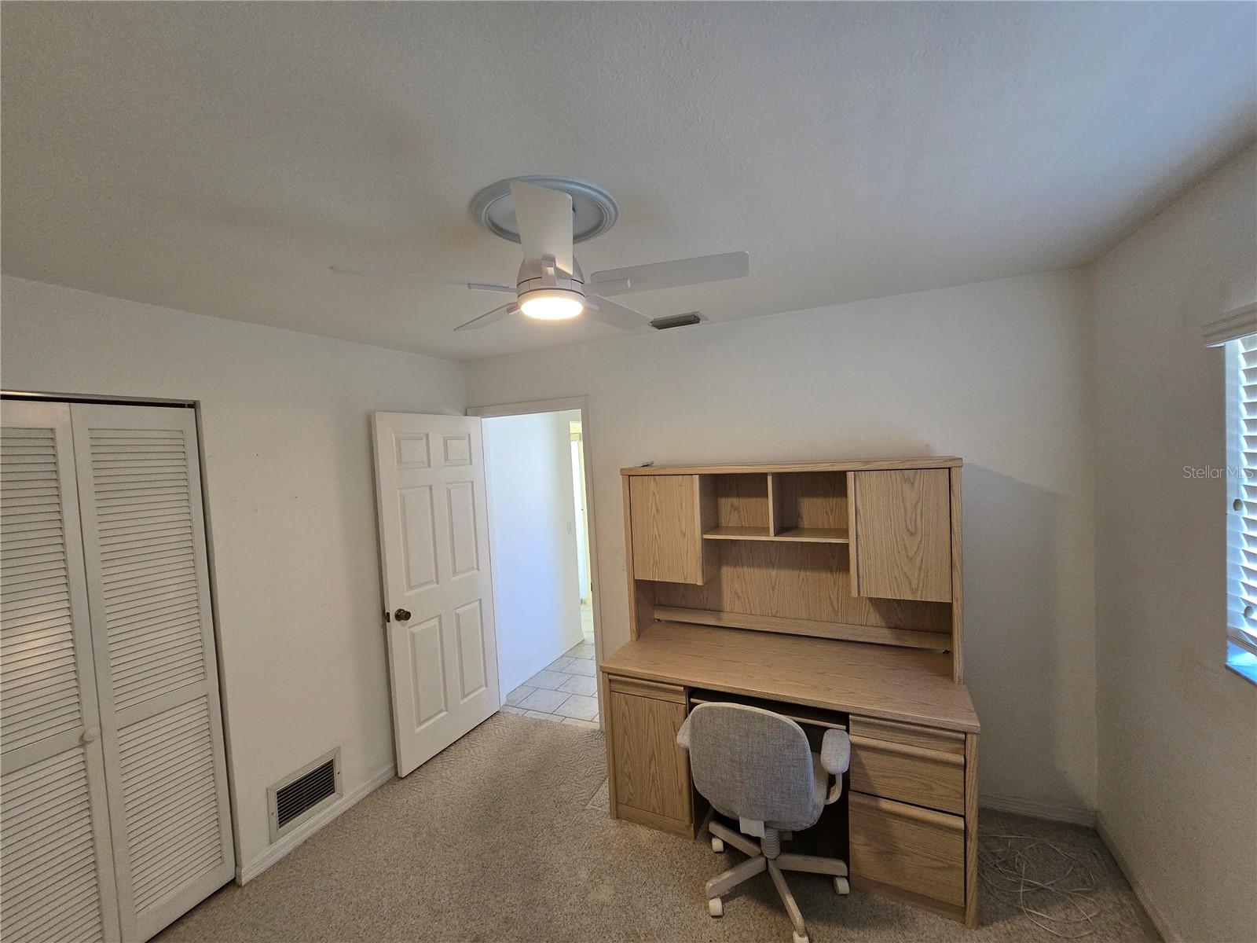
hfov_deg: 106.2
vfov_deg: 89.9
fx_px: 472
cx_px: 628
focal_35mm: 13
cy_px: 472
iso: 320
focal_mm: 2.2
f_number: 2.2
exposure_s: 1/60
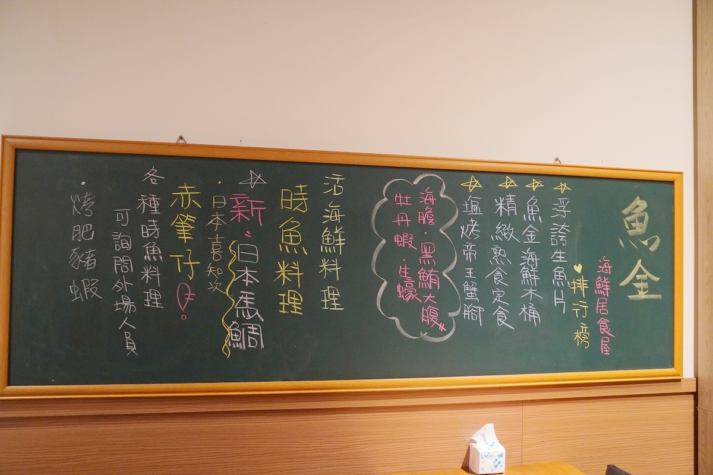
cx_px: 356
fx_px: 614
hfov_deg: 60.3
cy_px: 238
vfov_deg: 42.3
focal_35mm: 31
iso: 8000
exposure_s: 1/160
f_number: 2.8
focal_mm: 31
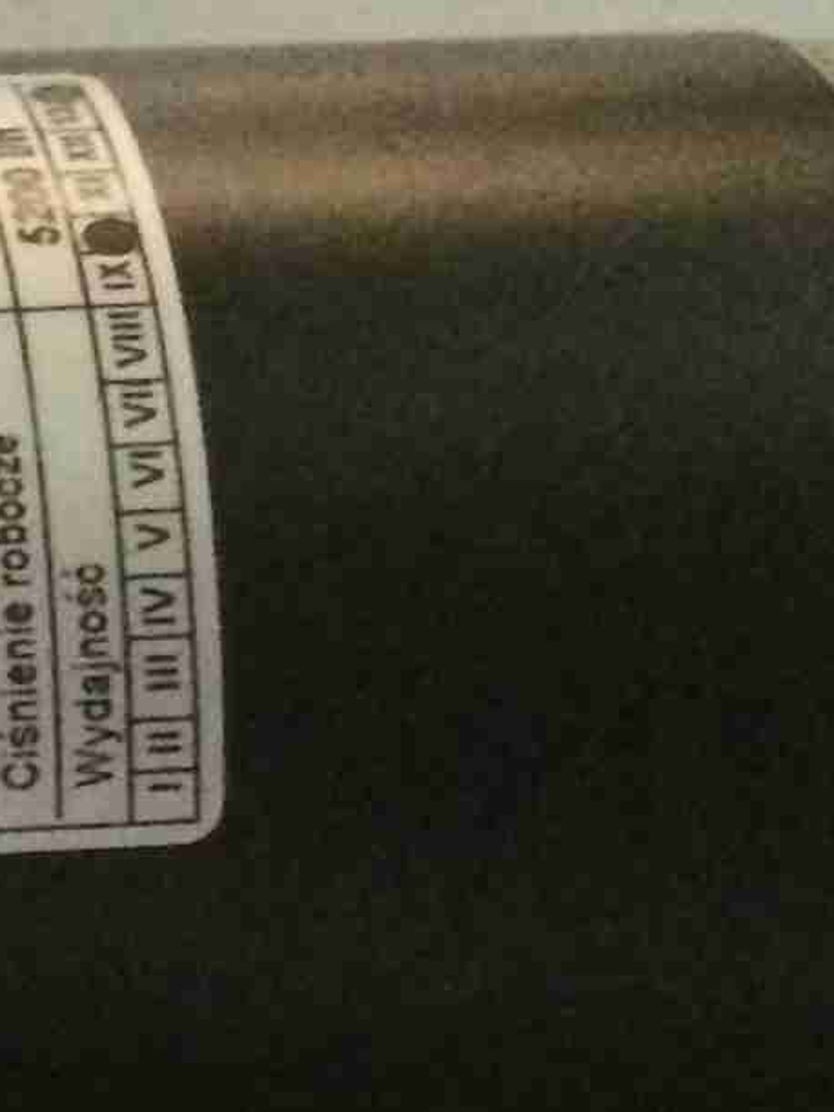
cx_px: -1012
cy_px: 1471
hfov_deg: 8.9
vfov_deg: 12.3
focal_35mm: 155
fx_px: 4981
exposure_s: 1/15
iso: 640
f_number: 2.2
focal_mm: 4.15
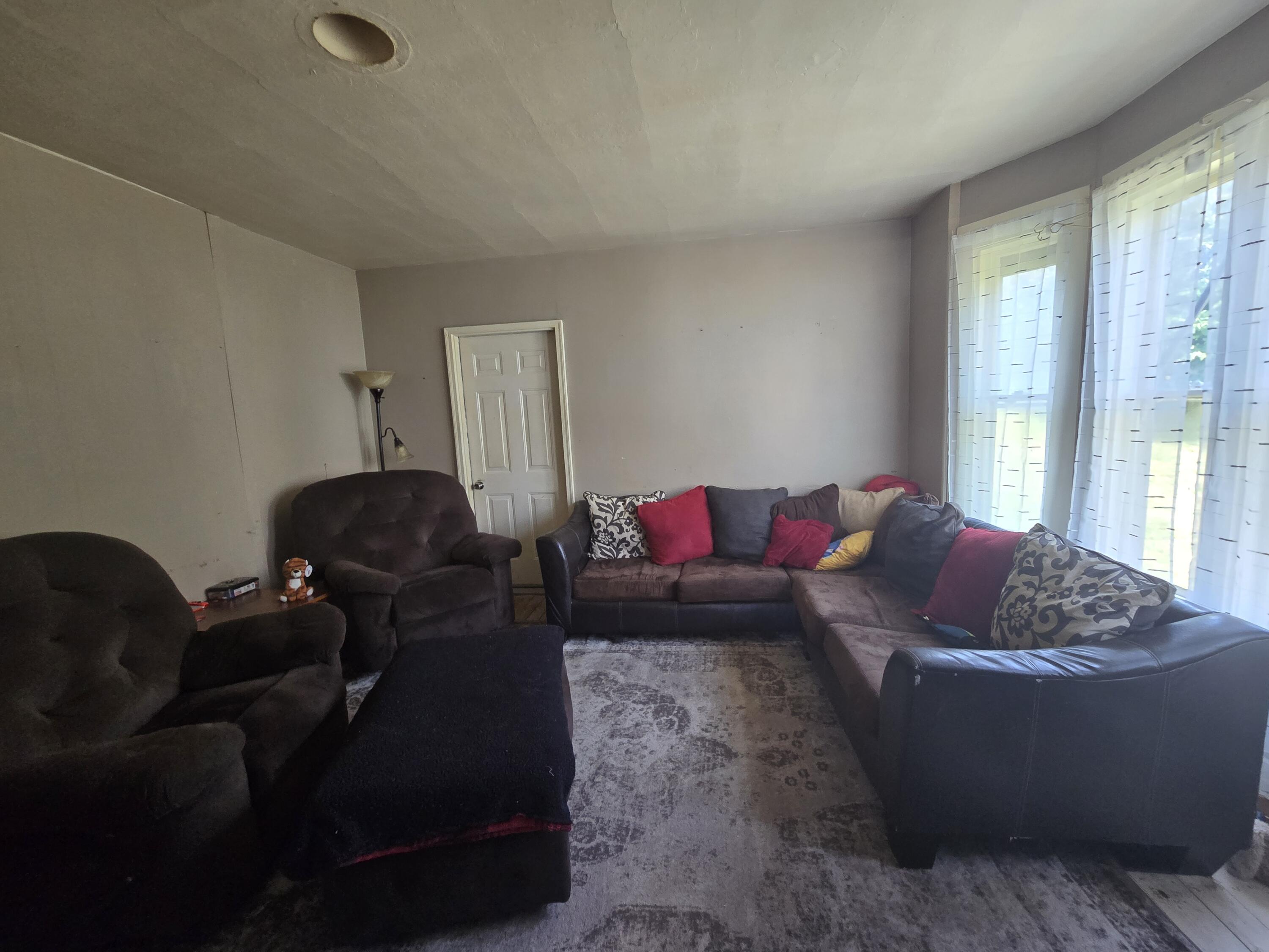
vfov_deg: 89.9
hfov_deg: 106.2
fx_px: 477
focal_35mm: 13
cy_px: 476
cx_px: 634
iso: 200
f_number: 2.2
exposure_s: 1/60
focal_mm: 2.2
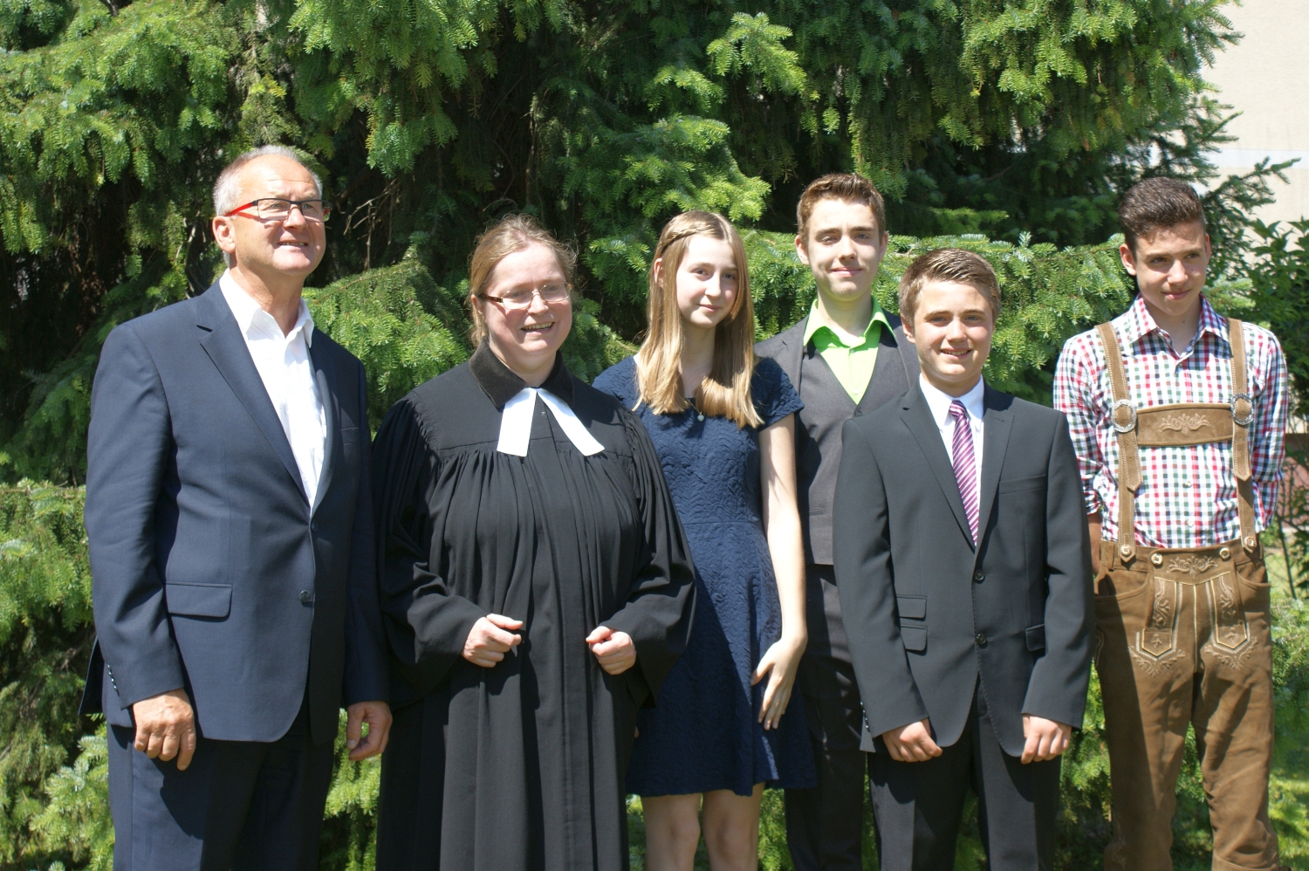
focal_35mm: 60
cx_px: 654
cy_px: 436
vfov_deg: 22.6
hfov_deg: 33.4
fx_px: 2180
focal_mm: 40
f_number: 7.1
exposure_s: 1/125
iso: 100
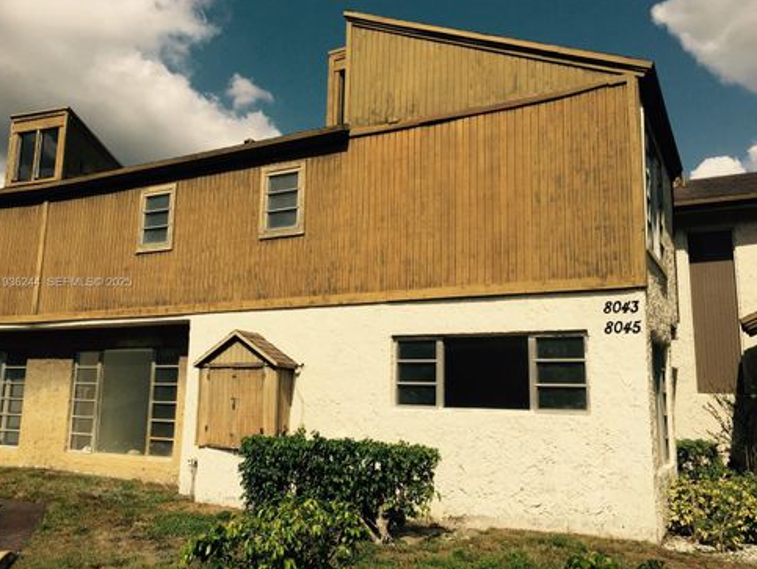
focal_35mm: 30
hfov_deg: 59.9
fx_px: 657
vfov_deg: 46.9
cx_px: 371
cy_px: 283
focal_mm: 4.15
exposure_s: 1/6623
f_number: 2.2
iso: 32
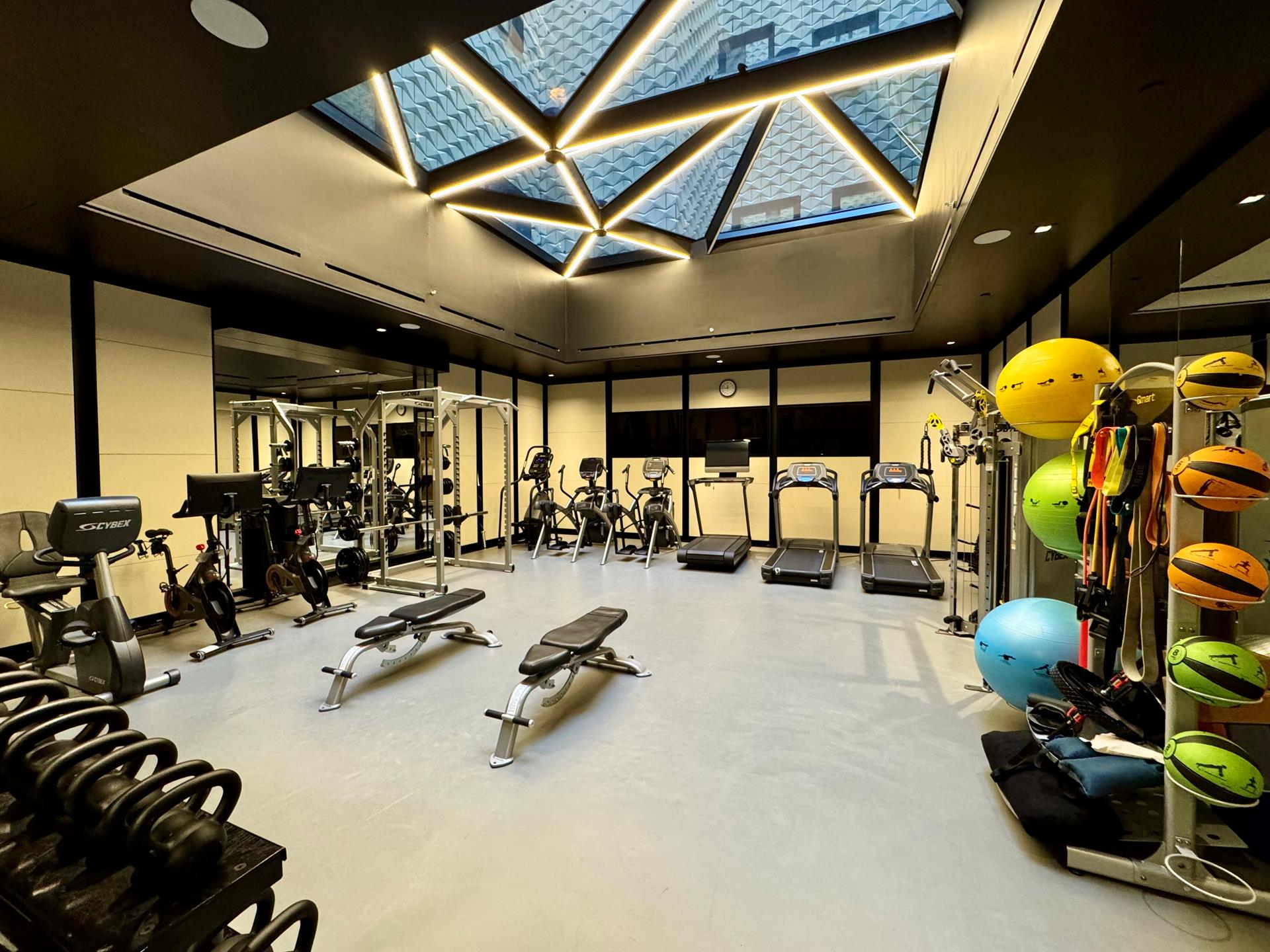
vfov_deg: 85.7
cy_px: 476
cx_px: 635
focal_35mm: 14
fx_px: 514
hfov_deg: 102.1
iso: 400
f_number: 2.2
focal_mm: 2.22
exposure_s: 1/60
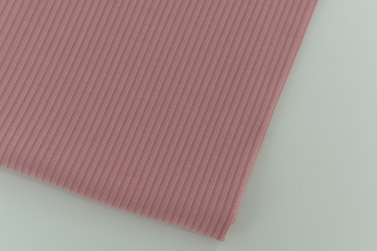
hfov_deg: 39.6
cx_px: 188
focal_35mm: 50
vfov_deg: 27.0
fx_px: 524
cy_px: 126
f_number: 3.5
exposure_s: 1/250
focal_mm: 50
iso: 100
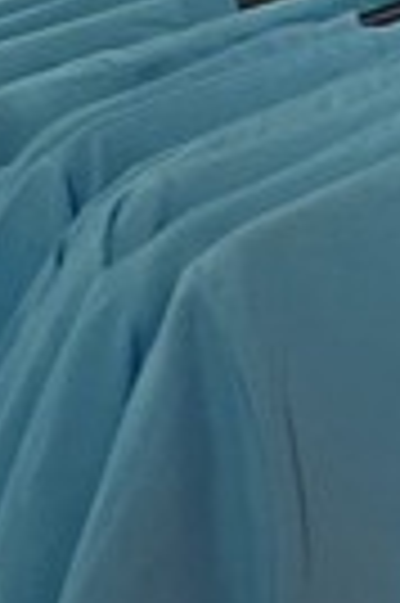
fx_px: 3592
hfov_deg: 3.9
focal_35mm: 215
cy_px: -135
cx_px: 3029
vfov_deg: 9.4
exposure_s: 1/160
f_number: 6.3
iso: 1600
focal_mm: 18
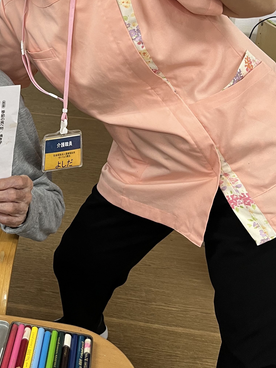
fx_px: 553
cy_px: 74
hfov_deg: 26.7
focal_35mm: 52
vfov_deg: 35.6
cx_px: 7
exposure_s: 1/60
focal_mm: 5.1
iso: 100
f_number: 1.6
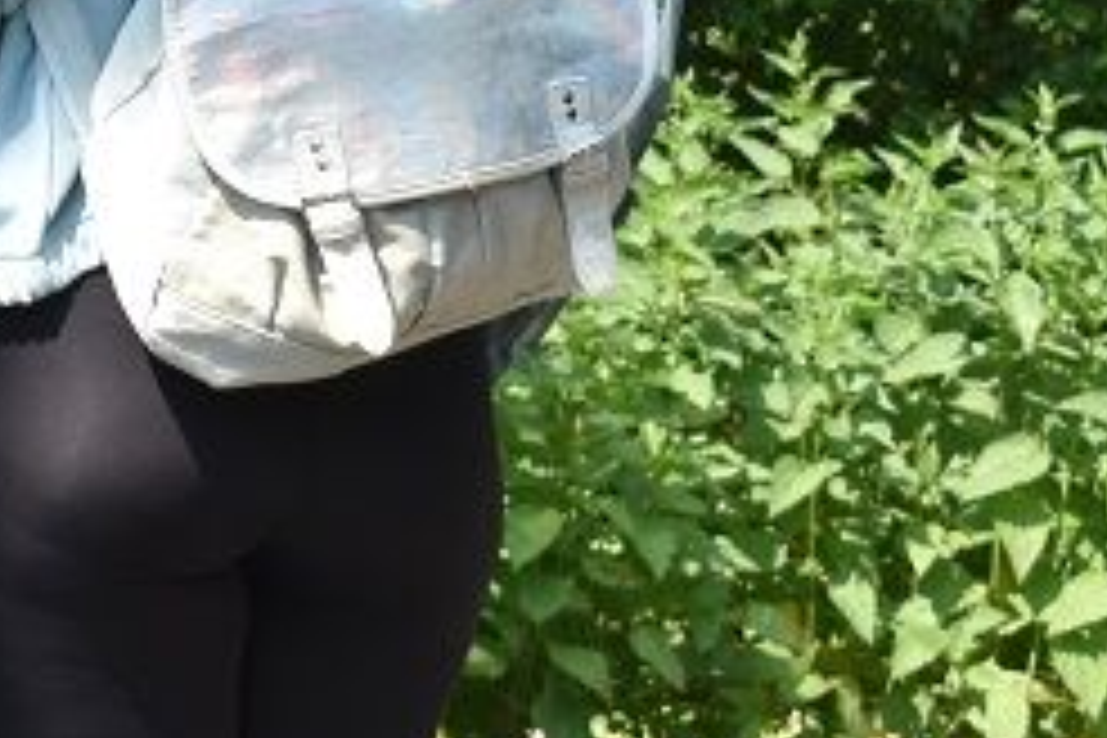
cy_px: -400
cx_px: -896
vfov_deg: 5.4
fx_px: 7687
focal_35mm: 250
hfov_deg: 8.0
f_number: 8
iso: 280
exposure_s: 1/250
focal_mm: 40
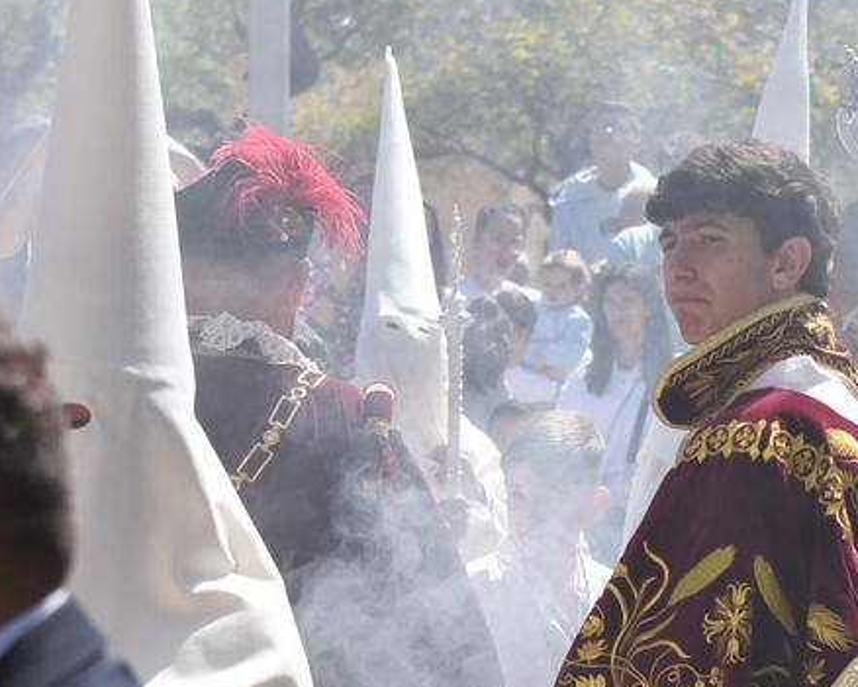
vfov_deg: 6.4
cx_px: 891
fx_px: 6099
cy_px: 587
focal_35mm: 240
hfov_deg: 8.0
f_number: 4.5
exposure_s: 1/800
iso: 200
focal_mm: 70
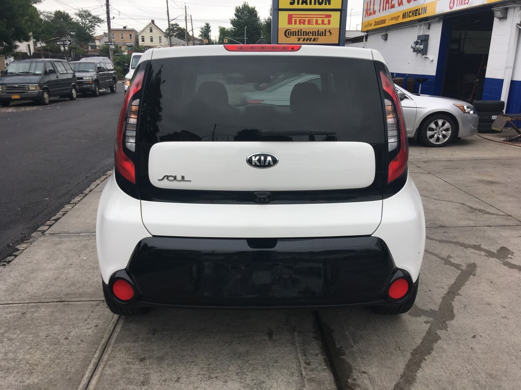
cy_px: 195
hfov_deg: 61.7
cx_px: 260
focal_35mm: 29
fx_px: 436
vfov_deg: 48.2
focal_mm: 4.15
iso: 25
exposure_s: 1/422
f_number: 2.2
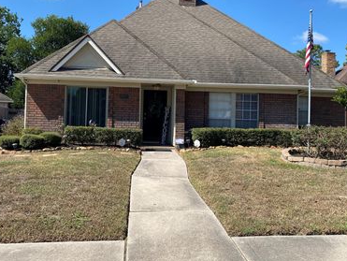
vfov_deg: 40.7
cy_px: 112
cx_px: 160
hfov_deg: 52.5
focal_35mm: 35
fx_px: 351
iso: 32
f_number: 1.8
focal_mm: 4.25
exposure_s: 1/2222
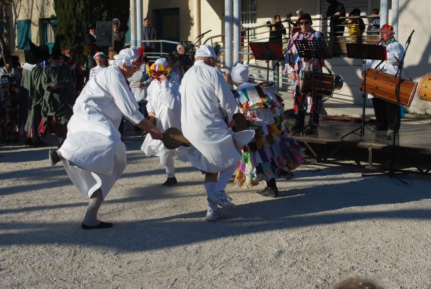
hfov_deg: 38.8
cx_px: 216
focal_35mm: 51
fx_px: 612
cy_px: 144
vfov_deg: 26.6
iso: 100
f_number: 8
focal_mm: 34
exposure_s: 1/250
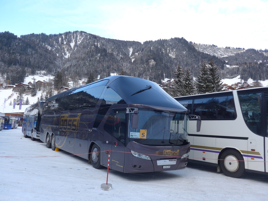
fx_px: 225
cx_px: 134
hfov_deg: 61.7
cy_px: 100
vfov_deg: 48.2
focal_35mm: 29
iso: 80
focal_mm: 6
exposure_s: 1/200
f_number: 2.8
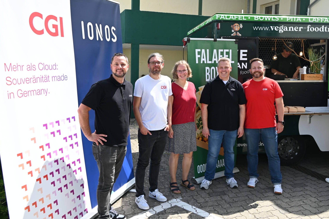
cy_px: 110
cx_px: 164
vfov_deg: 44.2
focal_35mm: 30
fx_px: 269
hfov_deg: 62.8
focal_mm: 29.5
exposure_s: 1/250
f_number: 5.6
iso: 125
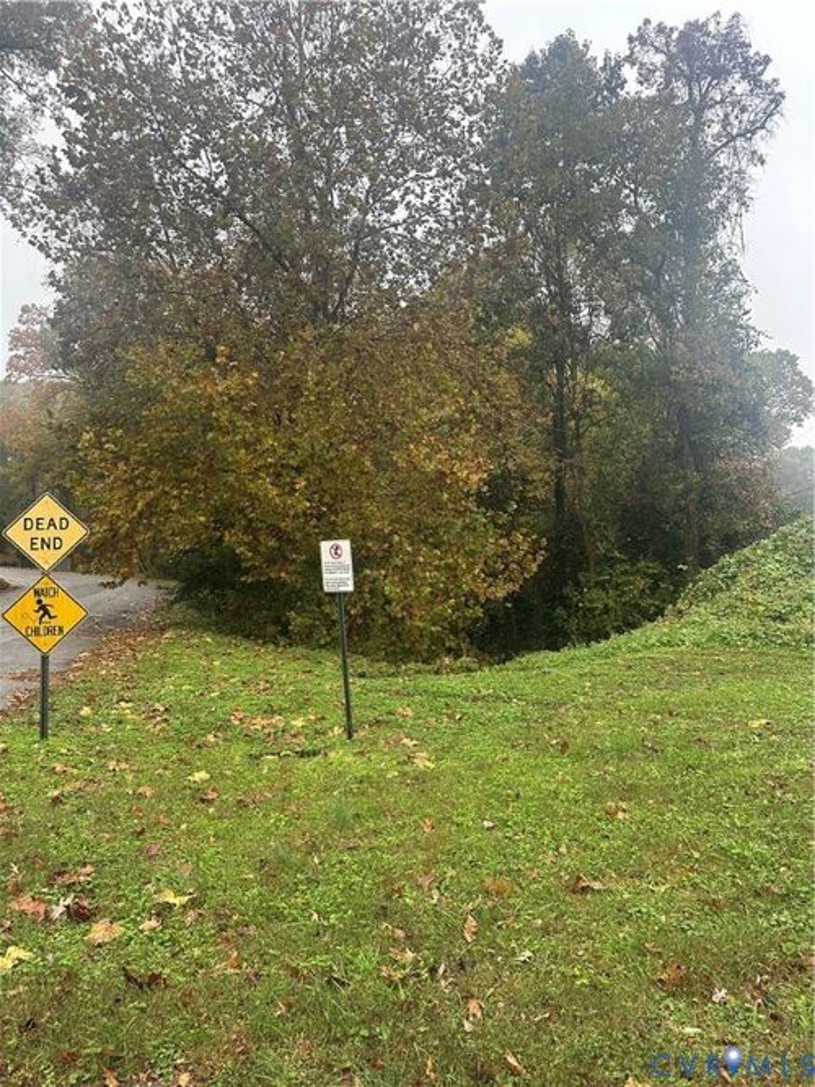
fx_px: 754
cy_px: 544
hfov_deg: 56.8
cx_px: 408
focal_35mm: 24
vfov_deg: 71.6
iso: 250
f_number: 1.78
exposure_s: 1/121
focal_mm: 6.86
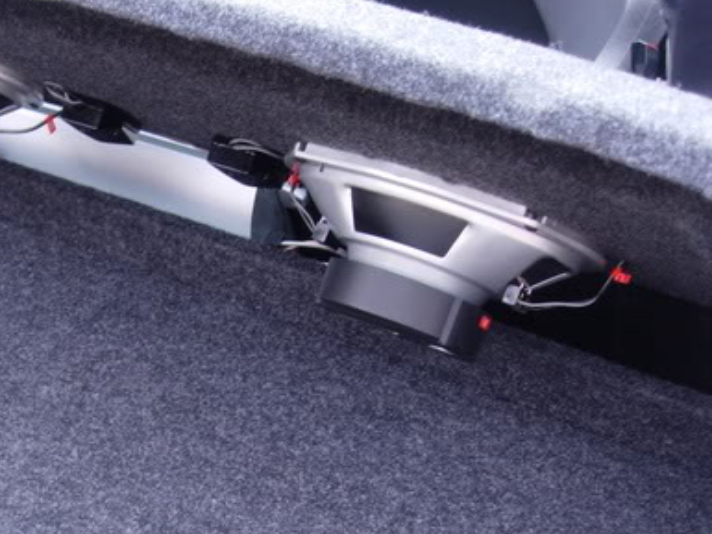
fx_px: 1625
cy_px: 519
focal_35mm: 79
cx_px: 92
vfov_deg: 18.3
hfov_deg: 24.1
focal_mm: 7.8
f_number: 2.8
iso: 64
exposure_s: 1/73.9
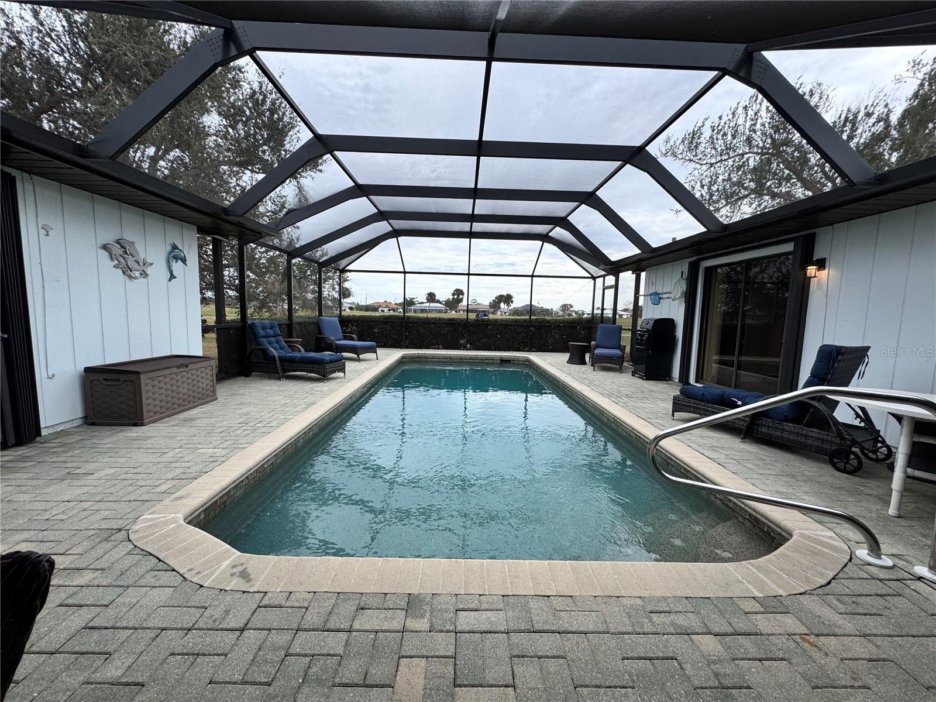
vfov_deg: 85.7
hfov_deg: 102.1
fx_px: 379
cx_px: 468
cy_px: 351
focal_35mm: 14
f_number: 2.2
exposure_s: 1/812
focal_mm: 2.22
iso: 40
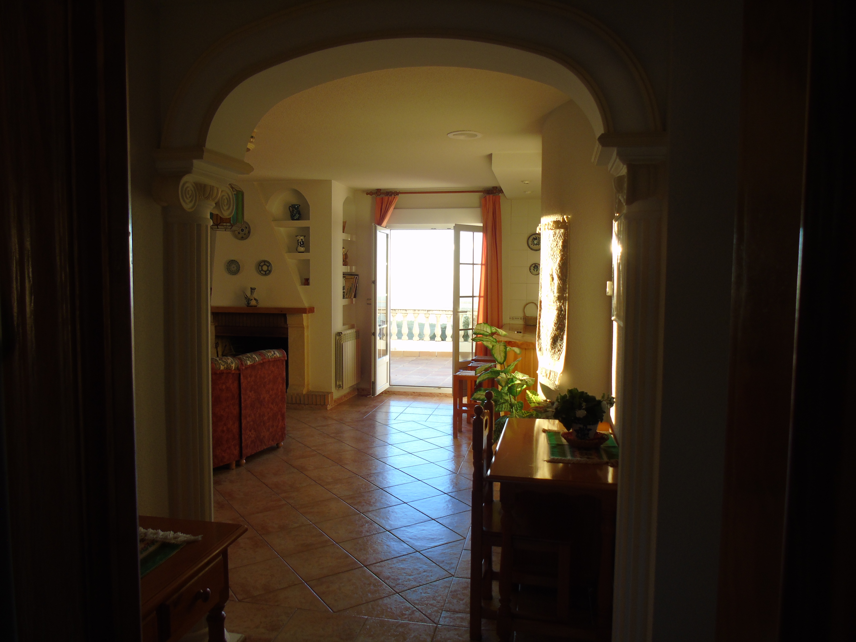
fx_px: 618
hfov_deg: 69.4
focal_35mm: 25
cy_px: 321
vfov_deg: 54.9
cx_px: 428
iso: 80
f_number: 3.4
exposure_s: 1/40
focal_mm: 4.4
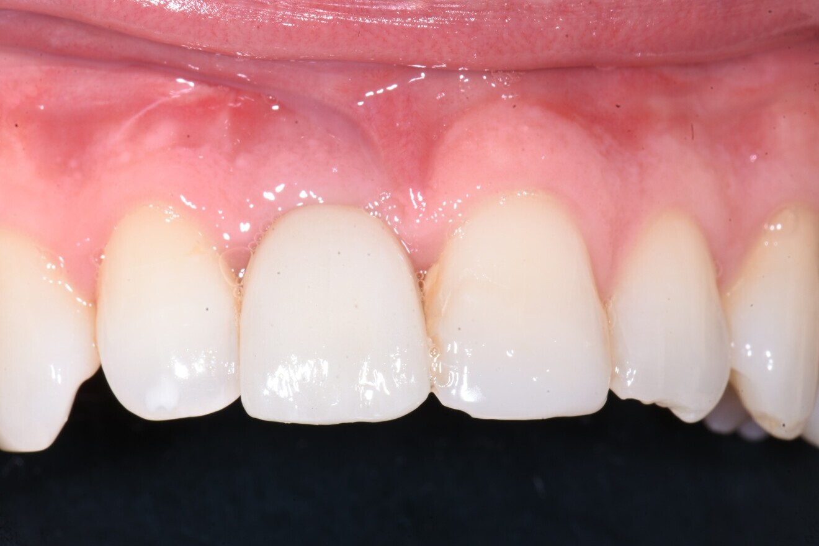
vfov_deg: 10.8
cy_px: 273
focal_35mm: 128
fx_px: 2900
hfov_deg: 16.1
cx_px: 410
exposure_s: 1/60
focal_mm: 85
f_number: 32
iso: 100
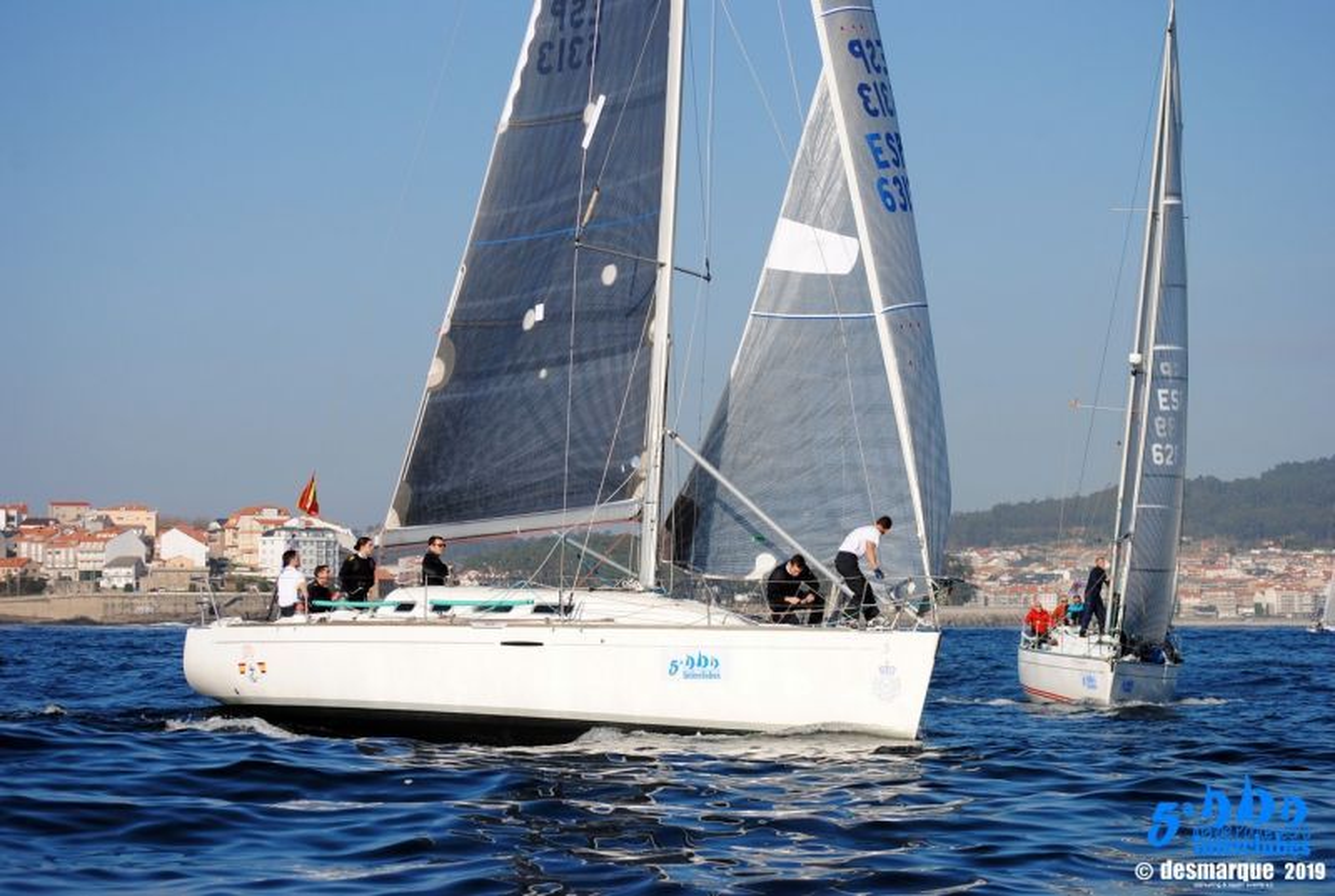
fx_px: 3456
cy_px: 448
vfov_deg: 14.8
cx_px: 668
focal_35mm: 93
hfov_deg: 21.9
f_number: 6.3
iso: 100
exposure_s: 1/640
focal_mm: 62
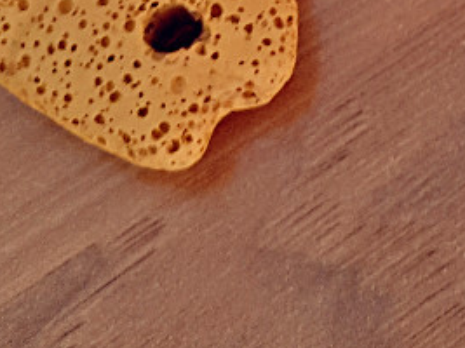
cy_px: -686
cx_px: 775
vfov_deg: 7.1
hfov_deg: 10.2
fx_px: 2497
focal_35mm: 186
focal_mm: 4.73
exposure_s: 1/50
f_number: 2.2
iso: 50
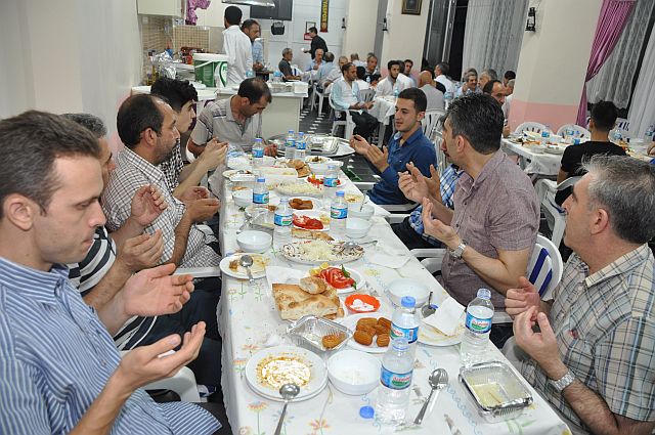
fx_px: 491
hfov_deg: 67.4
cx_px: 328
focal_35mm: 27
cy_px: 218
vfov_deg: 47.8
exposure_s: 1/60
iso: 640
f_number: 4
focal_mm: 18
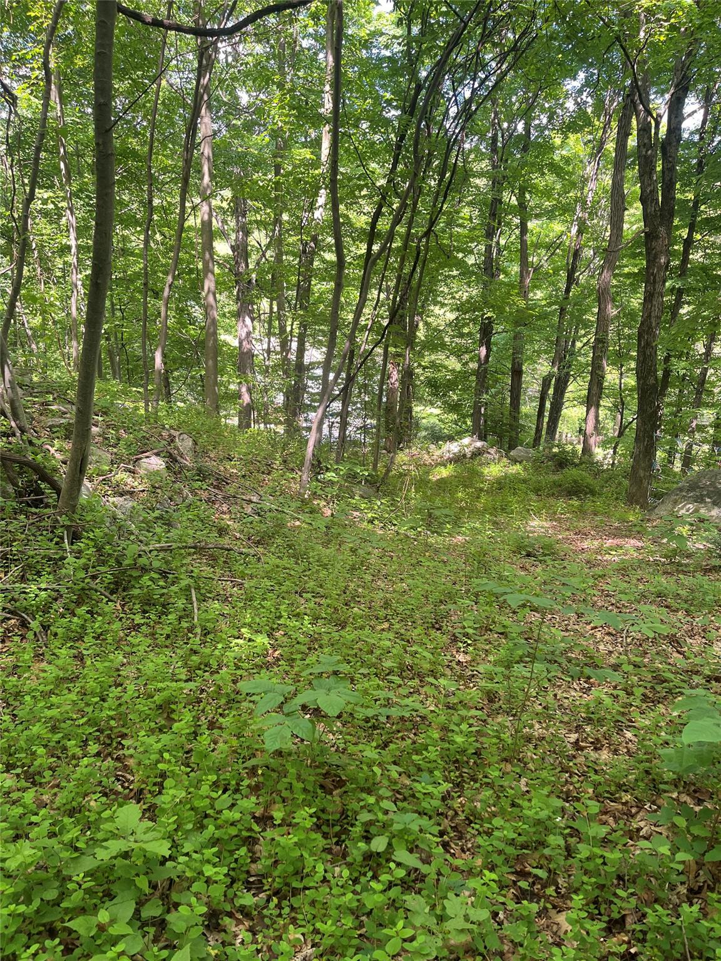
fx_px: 722
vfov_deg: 67.3
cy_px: 480
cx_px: 360
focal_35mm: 26
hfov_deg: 53.1
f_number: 1.6
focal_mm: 5.1
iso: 64
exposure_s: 1/121
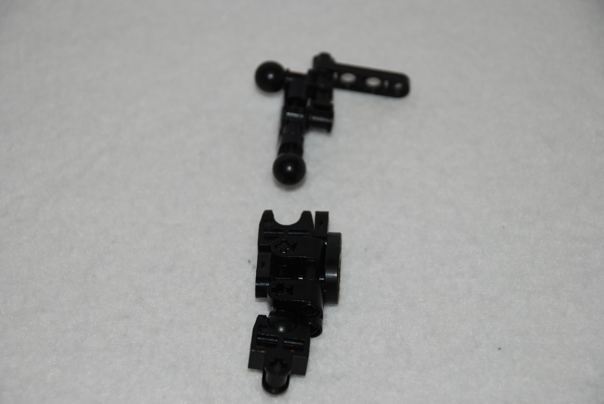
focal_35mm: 128
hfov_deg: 16.1
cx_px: 302
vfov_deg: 10.8
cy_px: 202
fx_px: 2142
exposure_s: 1/60
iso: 100
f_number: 5.6
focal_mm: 85
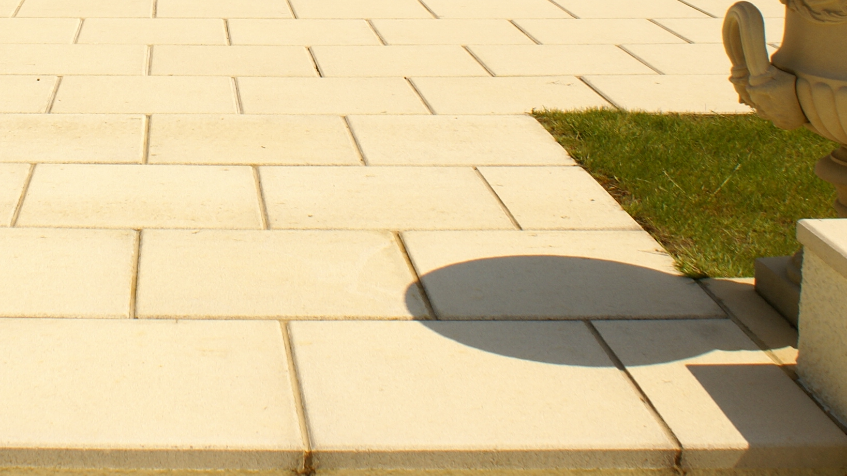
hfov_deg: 30.5
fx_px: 1505
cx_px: 141
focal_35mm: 67
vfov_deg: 16.9
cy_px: -158
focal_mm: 18
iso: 100
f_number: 10
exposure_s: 1/250
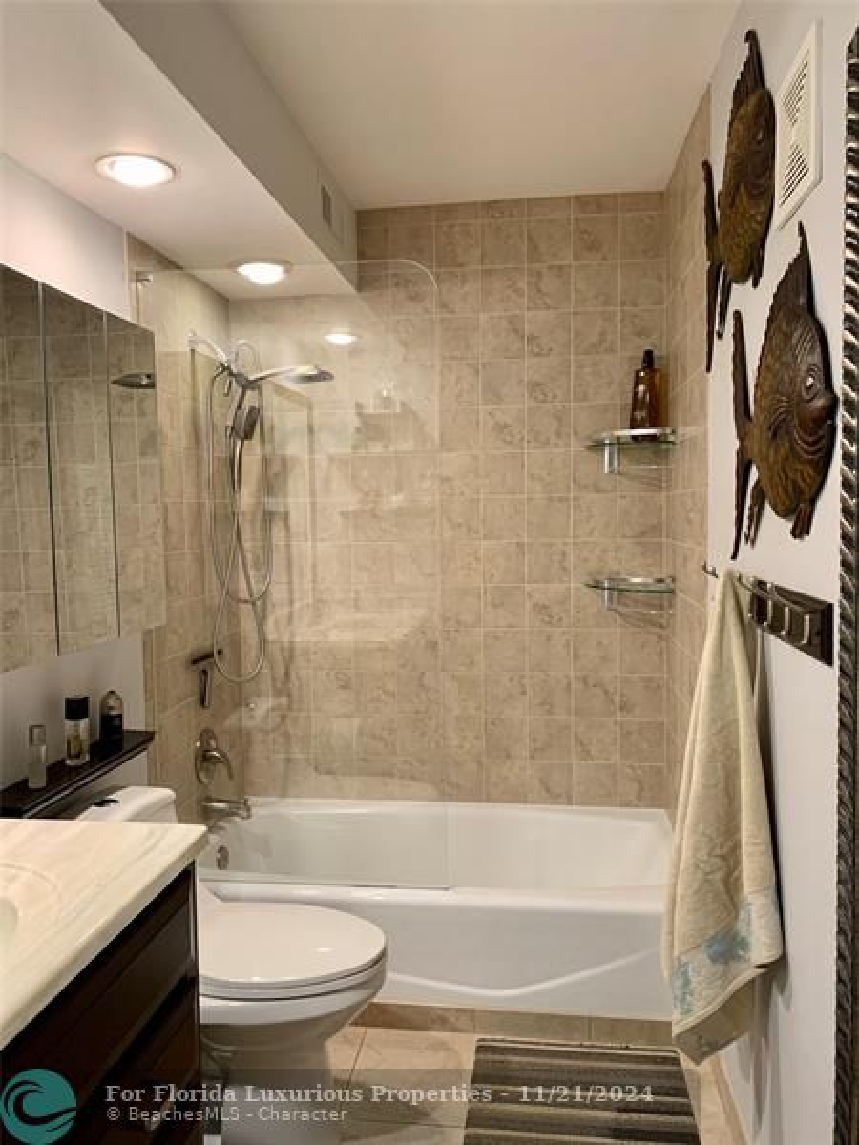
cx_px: 430
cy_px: 572
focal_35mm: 26
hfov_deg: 53.1
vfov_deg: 67.3
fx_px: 860
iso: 160
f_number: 1.8
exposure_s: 1/60
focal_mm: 4.25
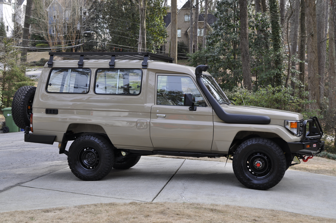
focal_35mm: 52
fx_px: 489
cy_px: 112
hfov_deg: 37.9
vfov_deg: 25.7
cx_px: 168
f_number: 5.6
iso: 200
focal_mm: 35
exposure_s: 1/125
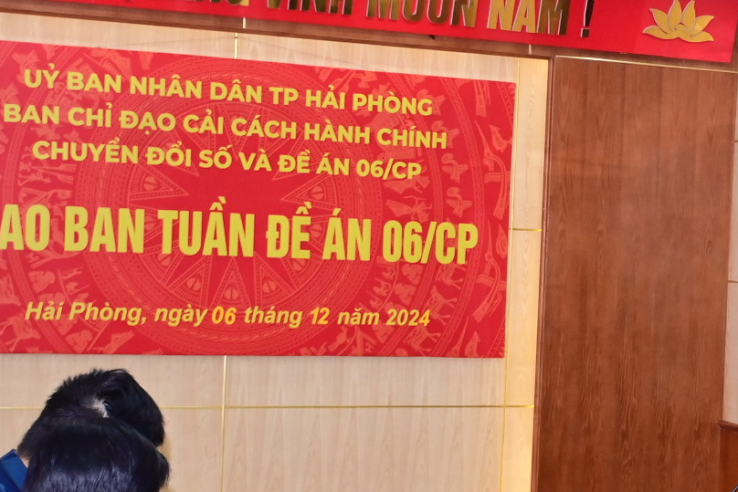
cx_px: 748
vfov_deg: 14.3
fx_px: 1948
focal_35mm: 95
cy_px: 372
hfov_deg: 20.7
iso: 1250
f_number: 3.8
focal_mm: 26
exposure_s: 1/200
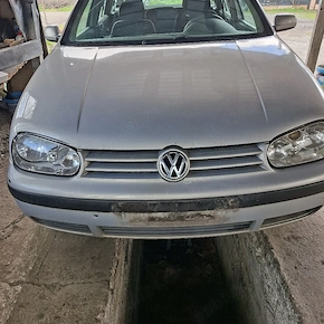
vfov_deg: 57.0
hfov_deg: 57.3
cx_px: 165
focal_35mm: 28
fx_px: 297
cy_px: 134
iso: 50
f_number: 1.8
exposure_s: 1/147
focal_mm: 5.54
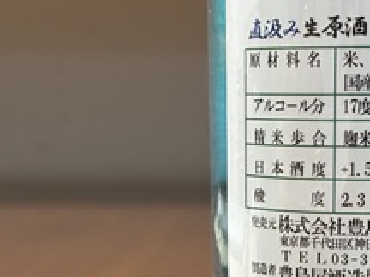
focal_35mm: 101
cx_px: 267
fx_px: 1080
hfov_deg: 19.3
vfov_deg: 14.5
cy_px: 242
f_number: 1.6
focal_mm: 5.96
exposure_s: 1/50
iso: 160
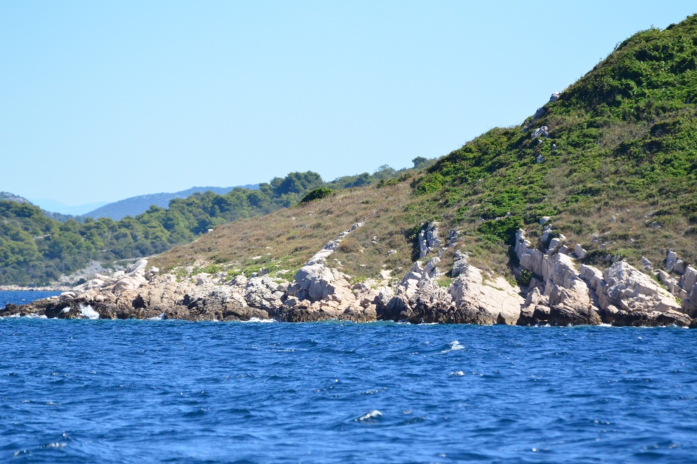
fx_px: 7625
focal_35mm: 394
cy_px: 231
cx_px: 348
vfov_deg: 3.5
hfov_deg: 5.2
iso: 2000
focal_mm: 260
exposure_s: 1/8000
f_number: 5.6
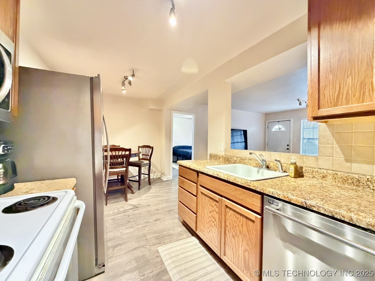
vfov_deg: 85.7
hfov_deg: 102.1
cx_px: 188
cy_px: 140
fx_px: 152
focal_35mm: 14
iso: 1250
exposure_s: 1/40
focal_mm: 2.22
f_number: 2.2
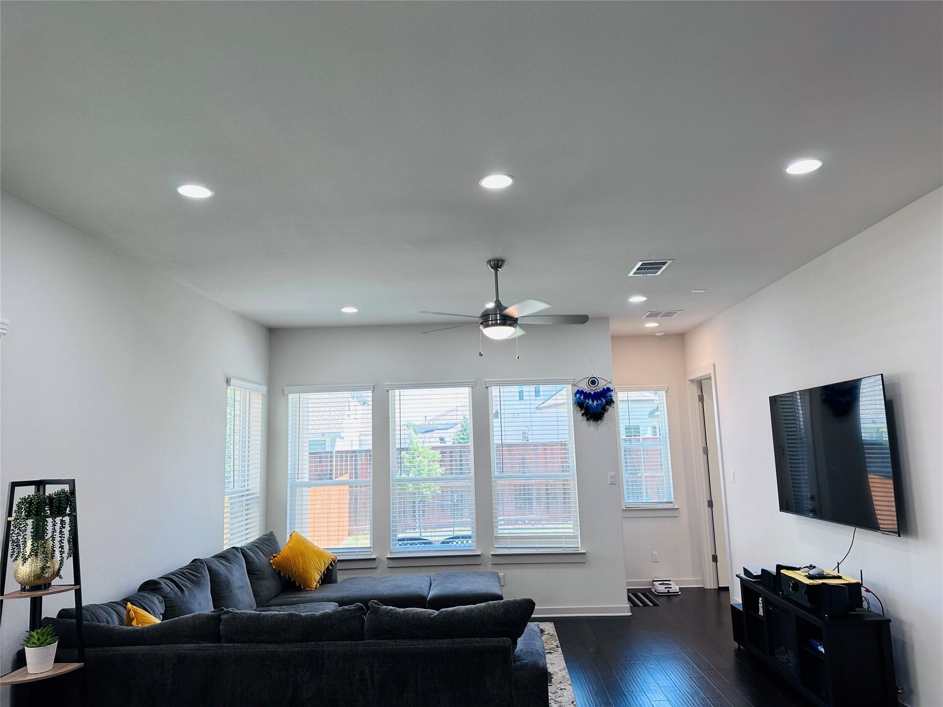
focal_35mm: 24
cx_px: 472
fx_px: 654
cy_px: 354
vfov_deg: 56.8
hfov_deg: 71.6
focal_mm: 6.86
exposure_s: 1/174
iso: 80
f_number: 1.78
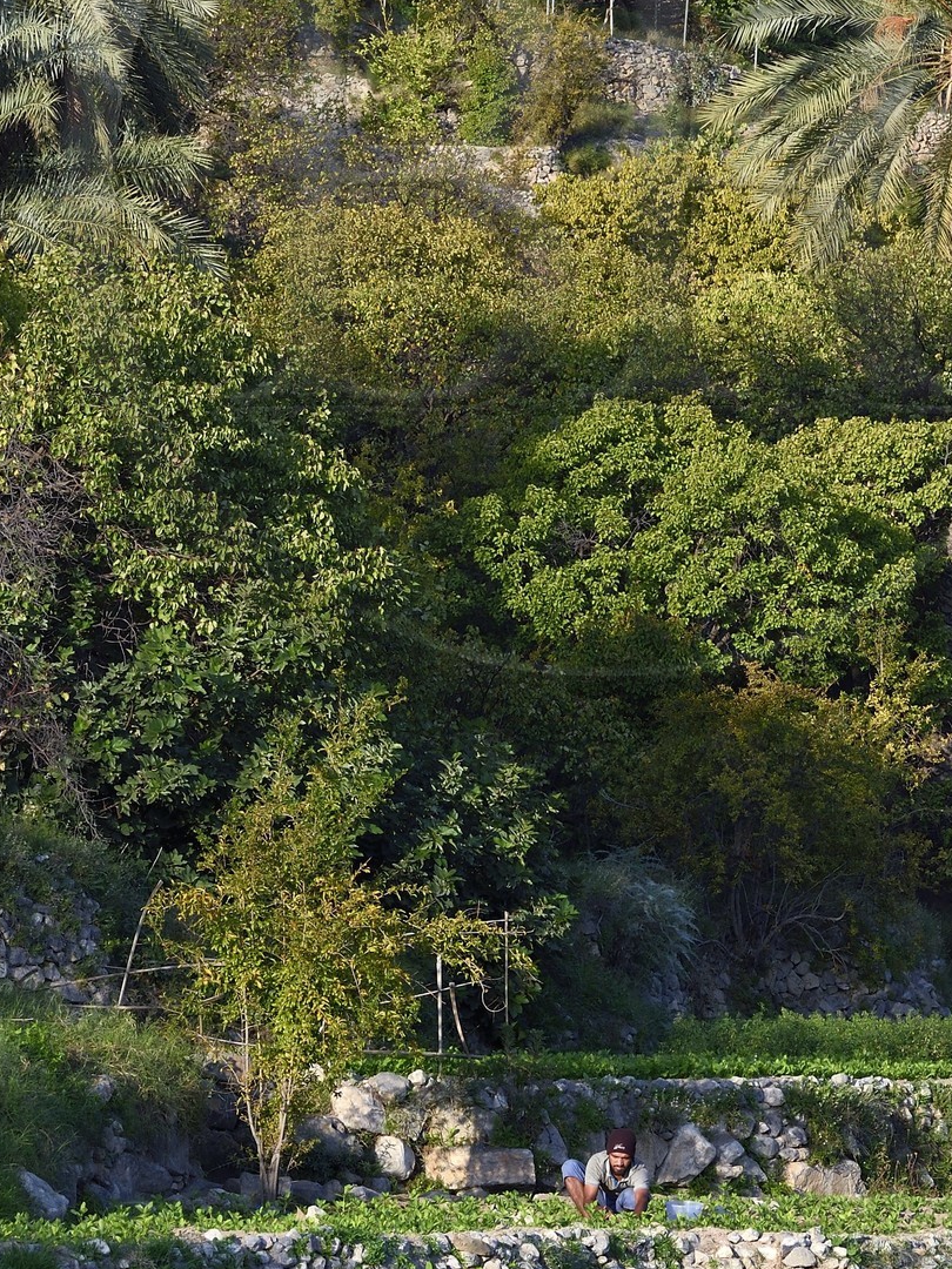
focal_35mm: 184
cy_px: 190
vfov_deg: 10.7
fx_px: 6747
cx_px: 602
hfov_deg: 8.1
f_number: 9
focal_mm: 86
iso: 200
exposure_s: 1/250
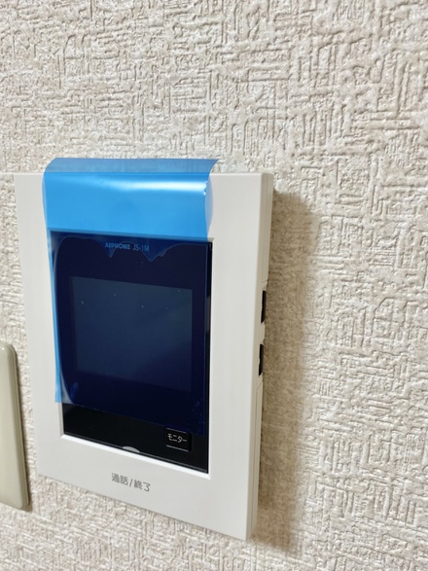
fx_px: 511
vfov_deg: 58.0
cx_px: 178
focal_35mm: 31
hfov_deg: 45.3
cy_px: 333
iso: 80
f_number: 1.8
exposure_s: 1/73
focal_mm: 4.25
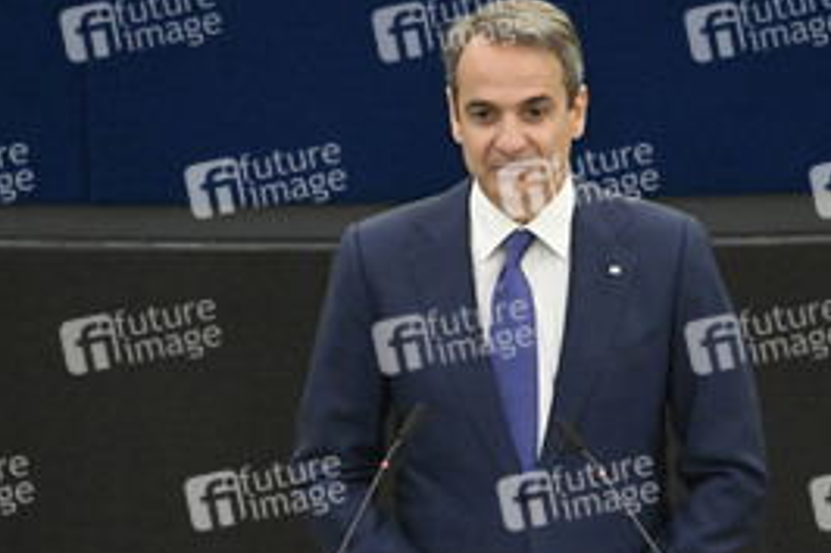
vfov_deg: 1.3
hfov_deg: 2.0
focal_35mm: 1018
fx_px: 23483
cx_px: 495
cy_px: 416
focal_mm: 600
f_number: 6.3
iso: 10000
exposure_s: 1/640
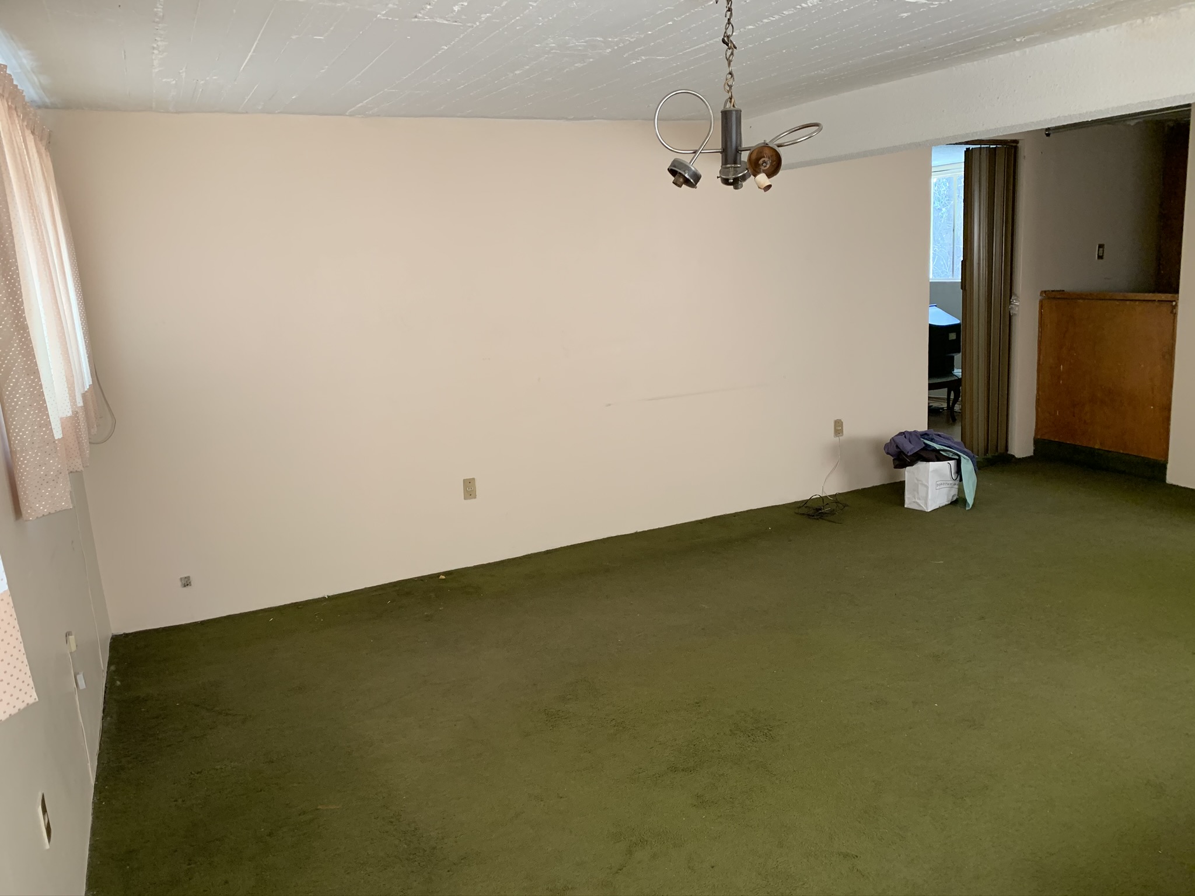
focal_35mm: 26
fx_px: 898
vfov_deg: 53.1
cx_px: 598
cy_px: 448
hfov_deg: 67.3
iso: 125
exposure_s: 1/60
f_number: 1.8
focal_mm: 4.25
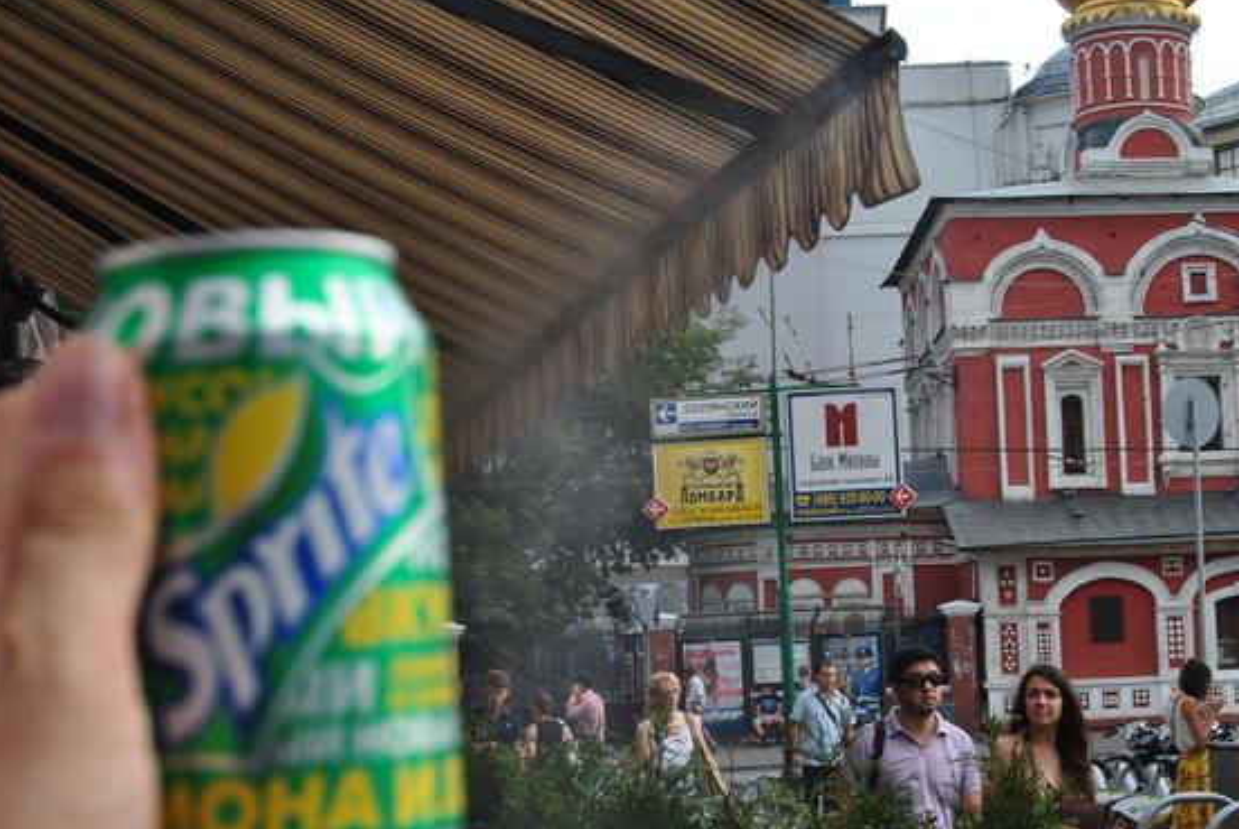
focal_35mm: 66
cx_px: 704
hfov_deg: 30.4
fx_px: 2274
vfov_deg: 20.7
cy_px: 450
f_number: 9
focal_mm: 38
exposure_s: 1/160
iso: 200
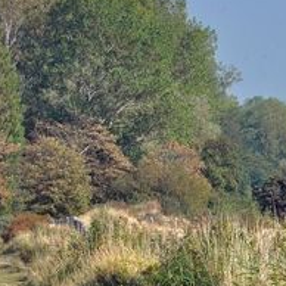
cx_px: 234
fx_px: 4692
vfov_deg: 3.5
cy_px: 149
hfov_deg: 3.5
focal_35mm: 502
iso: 200
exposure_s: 1/125
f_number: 8
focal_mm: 85
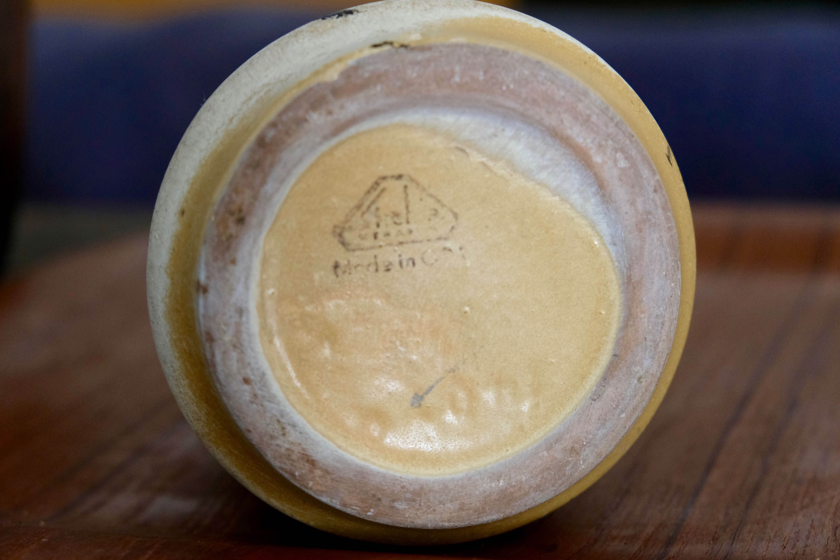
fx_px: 1563
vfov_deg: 20.3
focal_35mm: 67
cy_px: 280
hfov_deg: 30.1
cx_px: 420
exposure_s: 1/60
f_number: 4
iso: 2000
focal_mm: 44.4
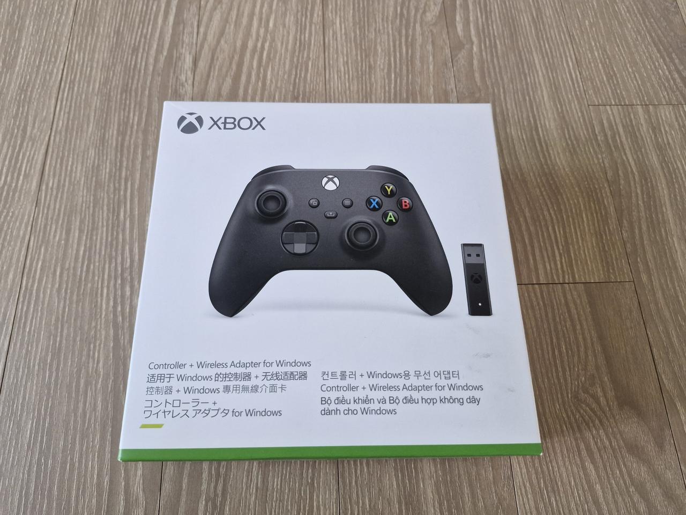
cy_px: 258
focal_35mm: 23
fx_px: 456
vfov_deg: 58.9
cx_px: 343
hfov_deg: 73.9
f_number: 1.8
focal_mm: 5.54
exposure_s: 1/120
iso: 500
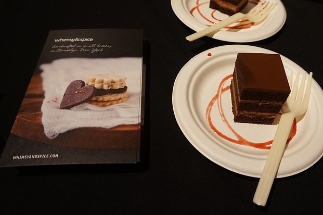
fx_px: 260
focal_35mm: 29
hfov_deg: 63.4
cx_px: 183
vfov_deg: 44.7
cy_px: 88
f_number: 4
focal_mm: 16
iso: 1600
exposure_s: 1/60
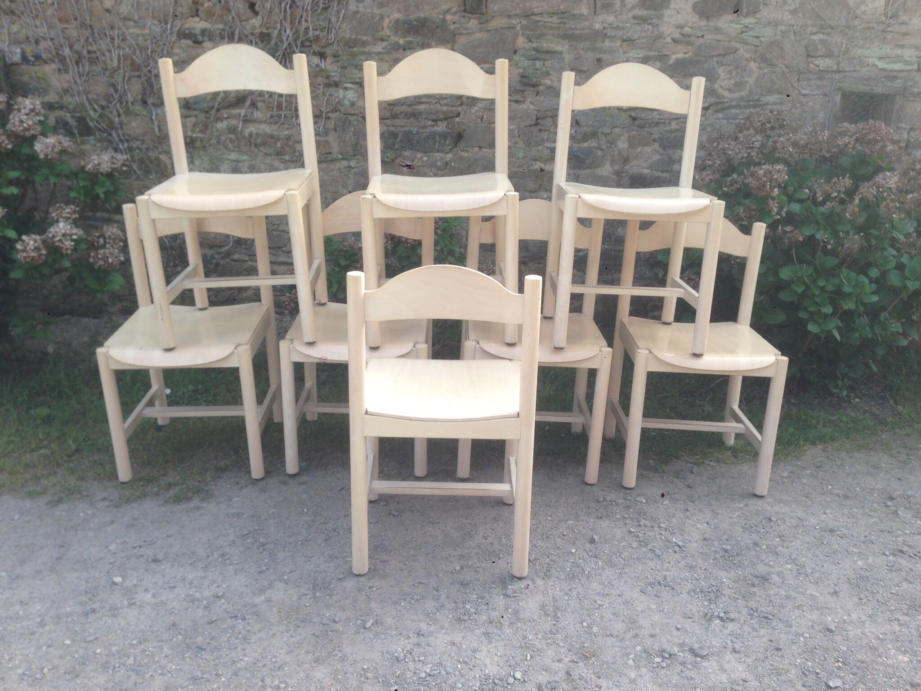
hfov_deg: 55.4
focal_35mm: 33
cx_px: 460
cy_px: 346
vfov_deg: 42.9
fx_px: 878
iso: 50
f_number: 2.4
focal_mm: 4.12
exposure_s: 1/414
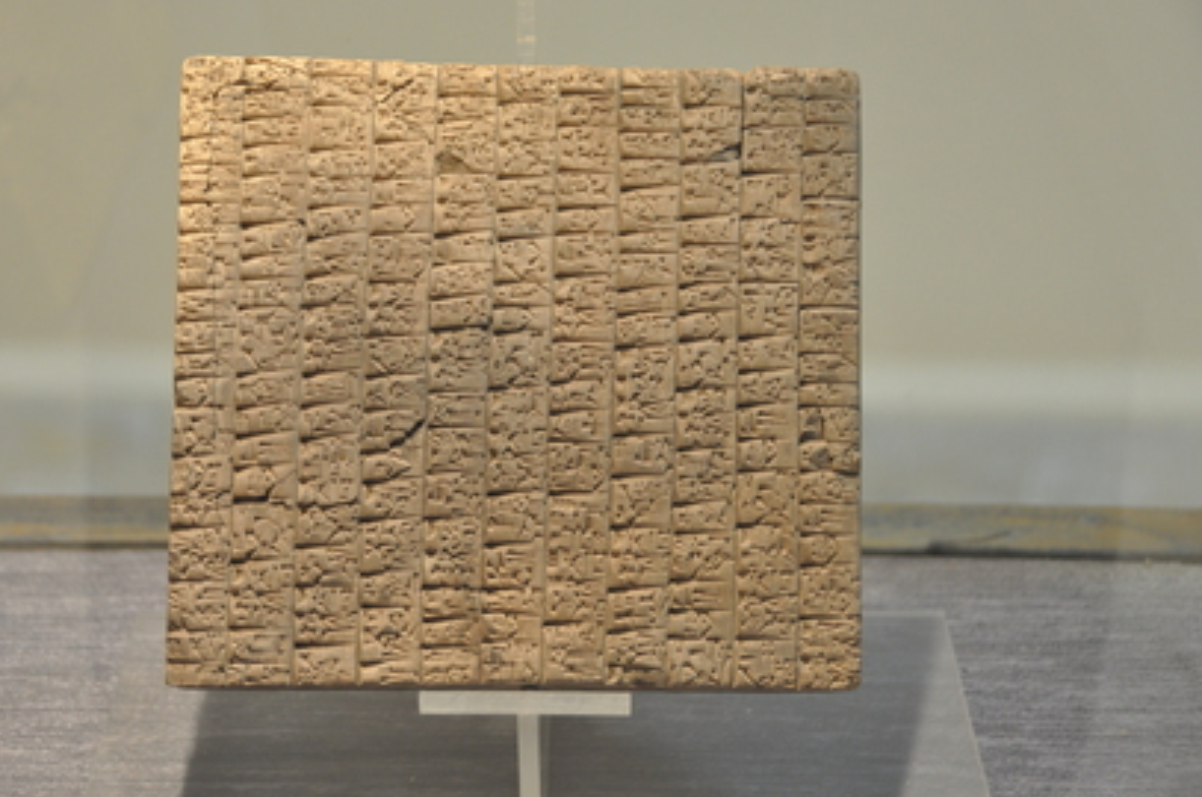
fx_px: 2700
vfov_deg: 16.8
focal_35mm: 81
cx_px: 564
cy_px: 393
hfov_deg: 25.1
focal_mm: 50
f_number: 4.8
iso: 640
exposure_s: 1/25
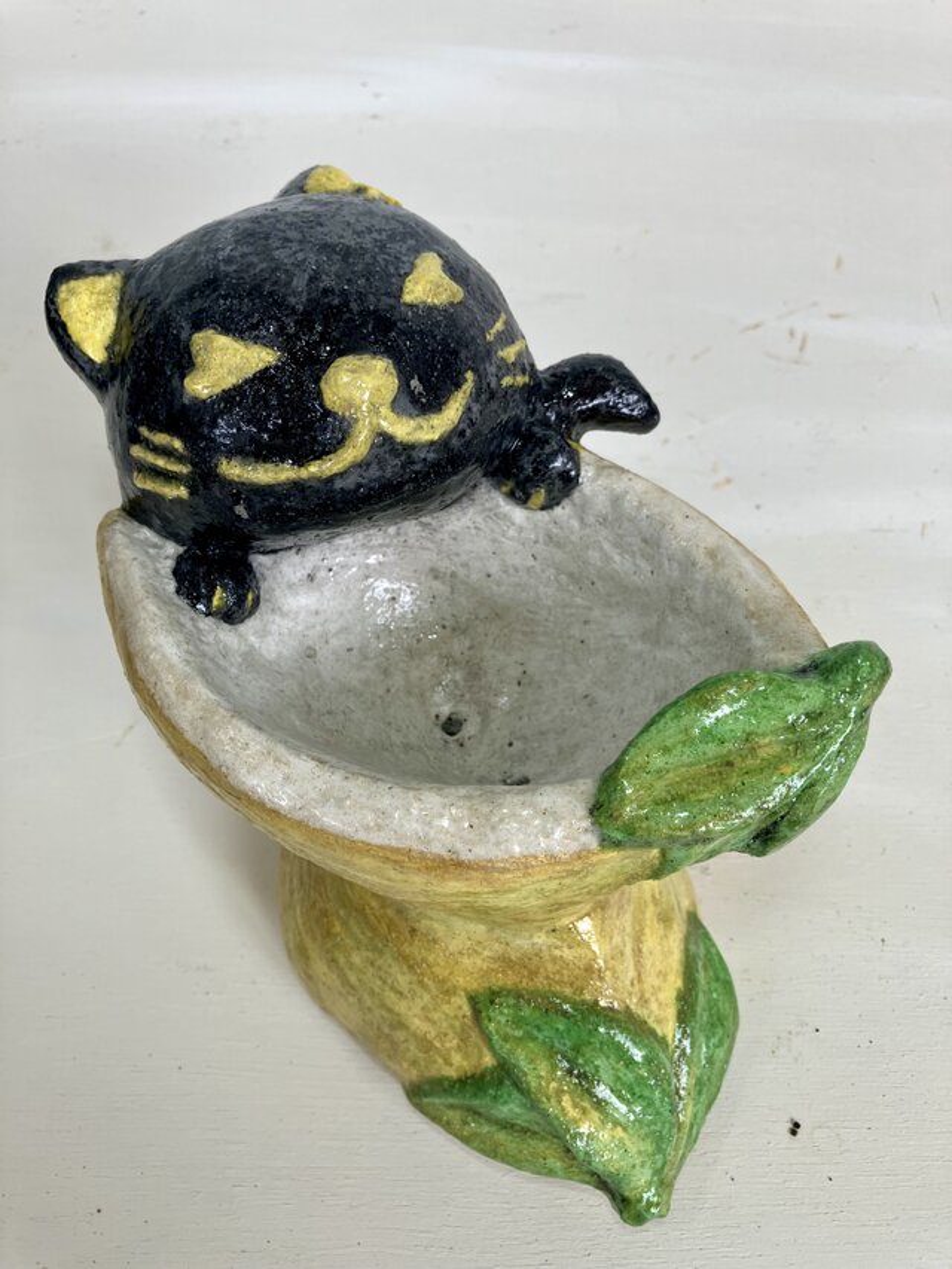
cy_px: 634
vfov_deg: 63.4
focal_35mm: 28
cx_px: 476
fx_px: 1026
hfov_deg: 49.8
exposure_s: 1/100
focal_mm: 3.99
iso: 25
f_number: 1.8
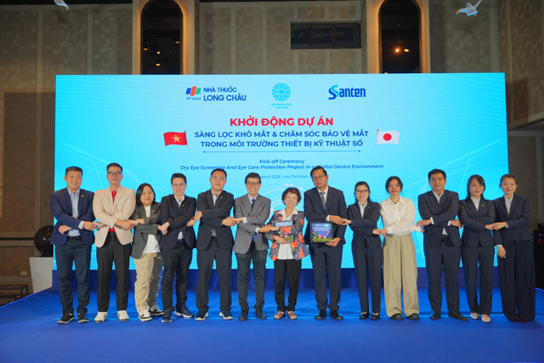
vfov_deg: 42.3
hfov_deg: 60.3
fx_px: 469
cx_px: 272
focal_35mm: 31
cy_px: 182
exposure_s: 1/200
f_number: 4
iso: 500
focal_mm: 31
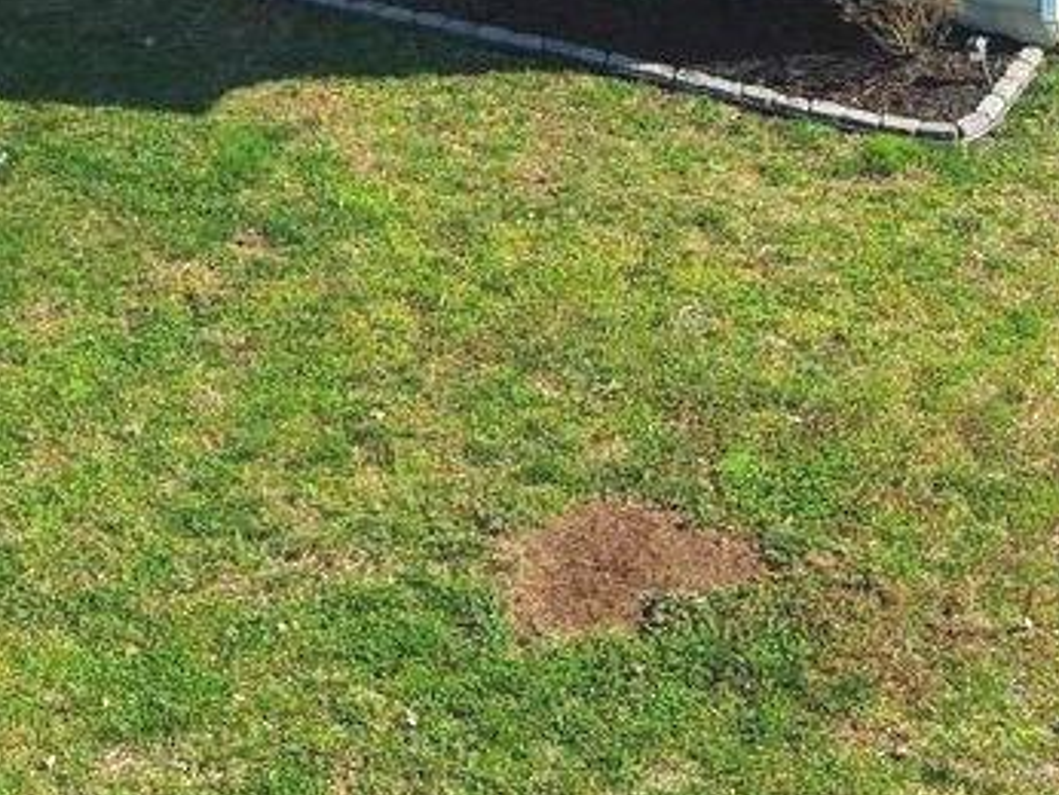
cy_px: -737
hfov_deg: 20.4
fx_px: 2939
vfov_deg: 13.5
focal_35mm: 96
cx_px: 624
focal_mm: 8.67
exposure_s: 1/5000
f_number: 1.8
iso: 270
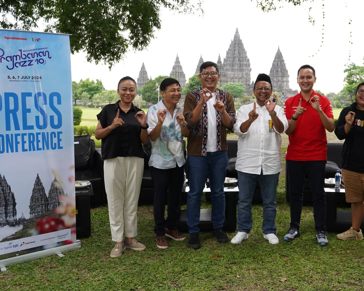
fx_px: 431
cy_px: 119
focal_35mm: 40
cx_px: 243
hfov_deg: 45.1
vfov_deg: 37.2
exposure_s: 1/125
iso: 400
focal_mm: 28
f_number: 4.5
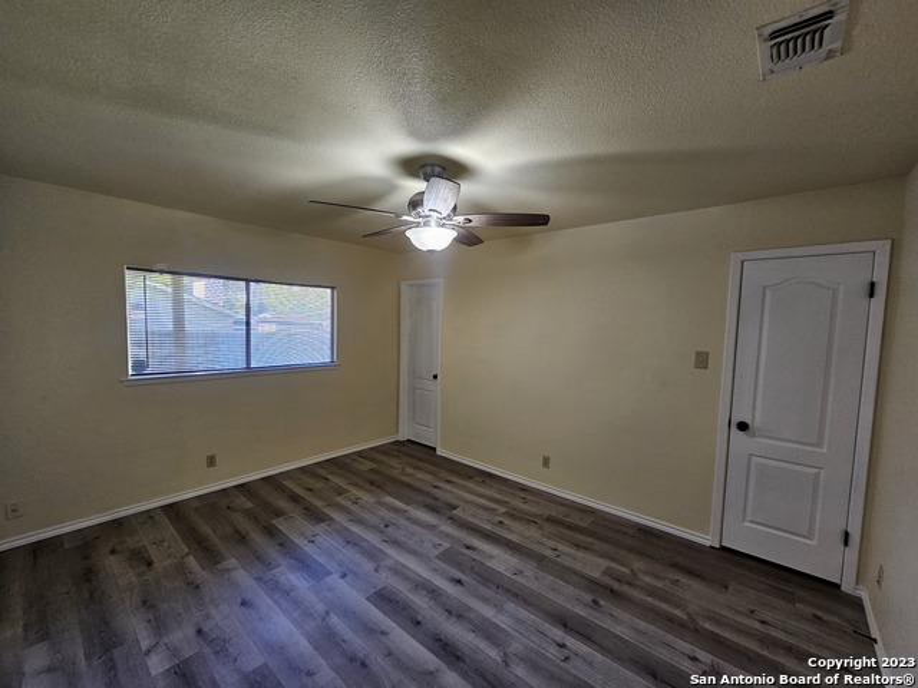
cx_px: 459
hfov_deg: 106.2
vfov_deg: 89.9
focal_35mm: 13
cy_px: 344
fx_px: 345
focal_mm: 2.2
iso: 200
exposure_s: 1/60
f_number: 2.2
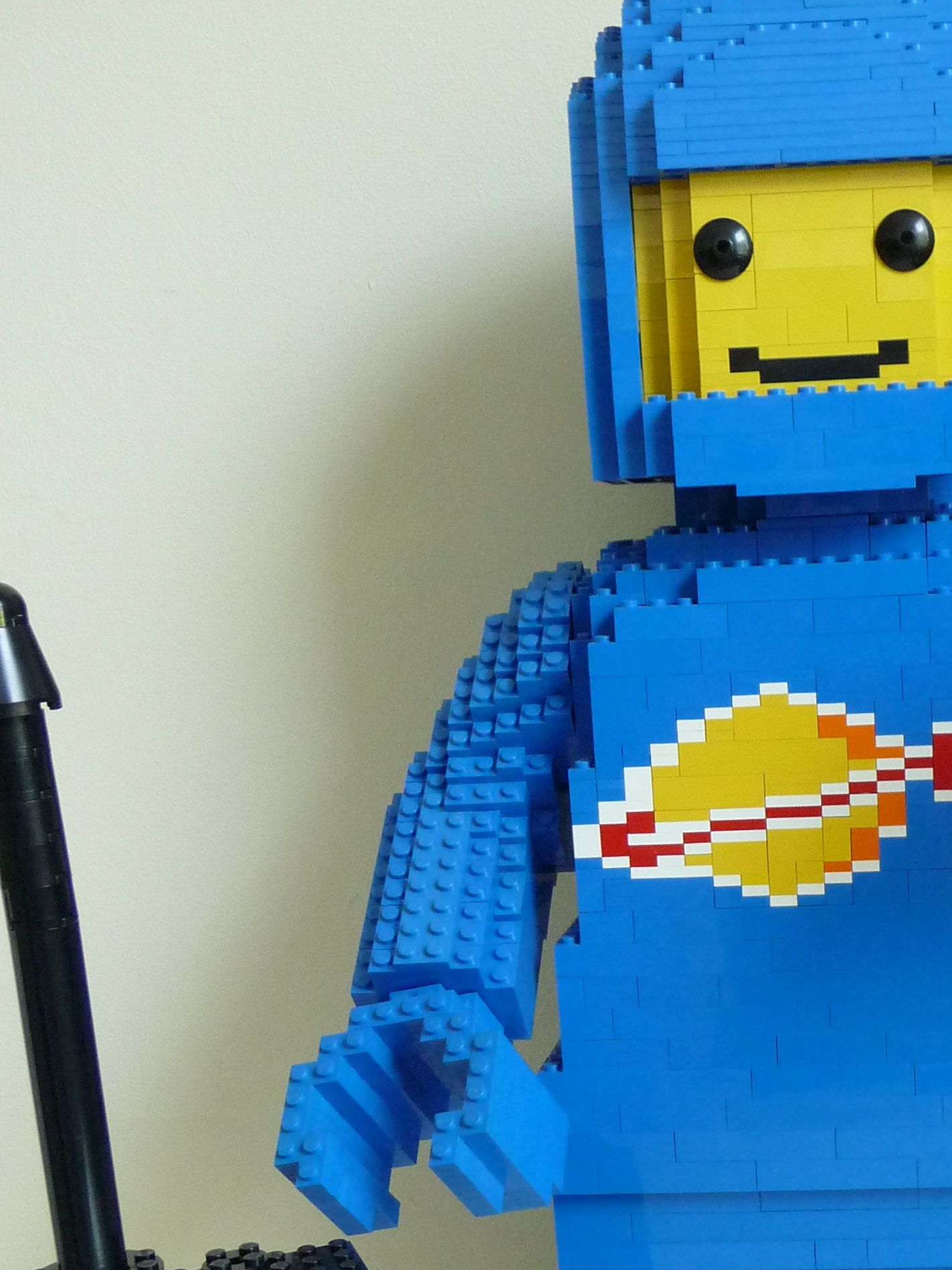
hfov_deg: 28.0
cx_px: 761
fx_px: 1870
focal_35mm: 51
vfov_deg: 36.7
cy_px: 929
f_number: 3.3
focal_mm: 4.7
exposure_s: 1/30
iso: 320
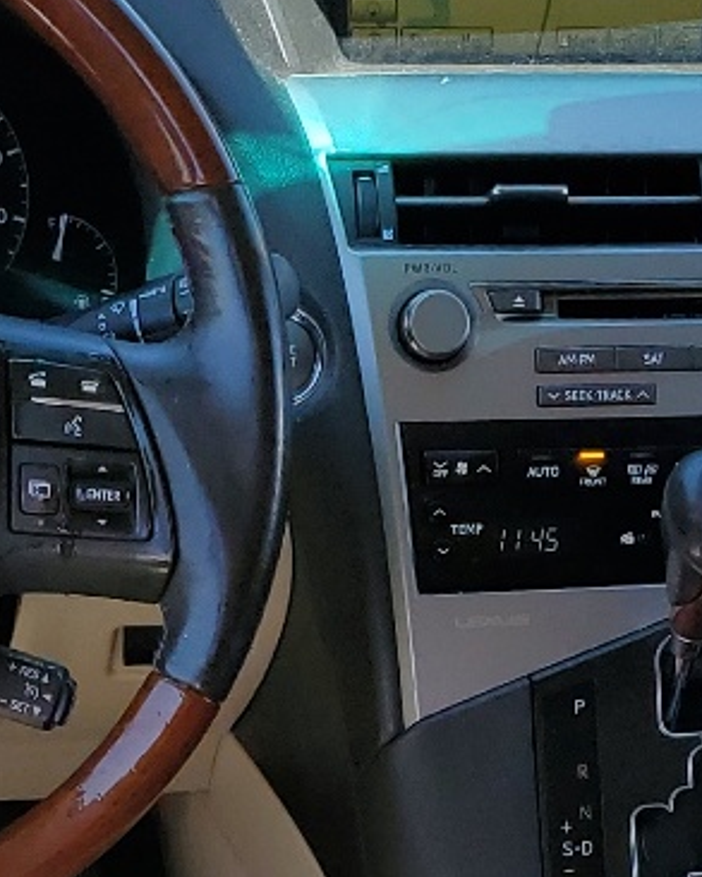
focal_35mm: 111
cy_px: 1169
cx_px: 369
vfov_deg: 16.3
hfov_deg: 13.9
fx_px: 2882
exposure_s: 1/769
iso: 50
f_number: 1.5
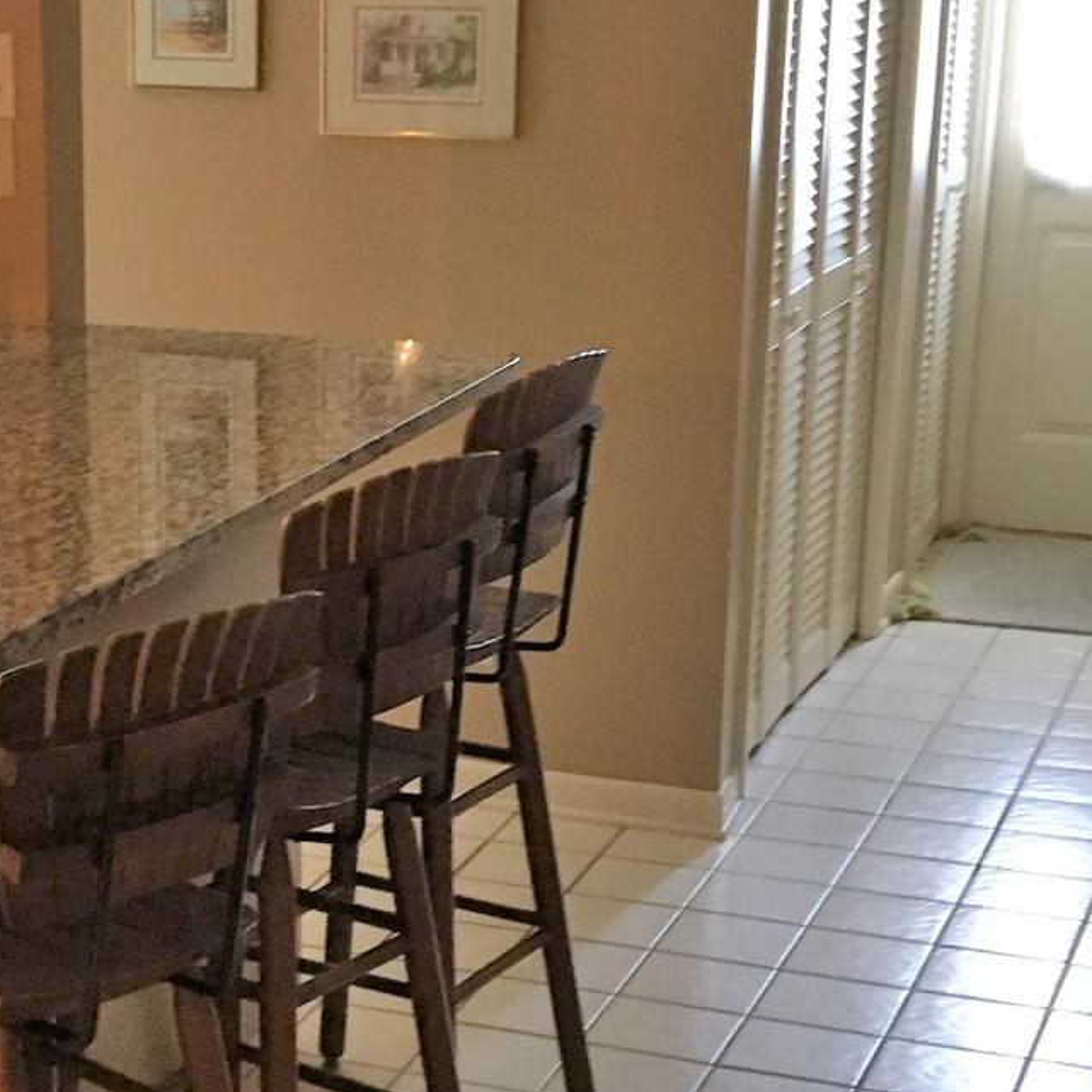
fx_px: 2855
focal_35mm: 80
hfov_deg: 21.2
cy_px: 693
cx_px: 121
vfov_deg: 21.6
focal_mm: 4.15
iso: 200
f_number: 2.2
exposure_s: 1/24
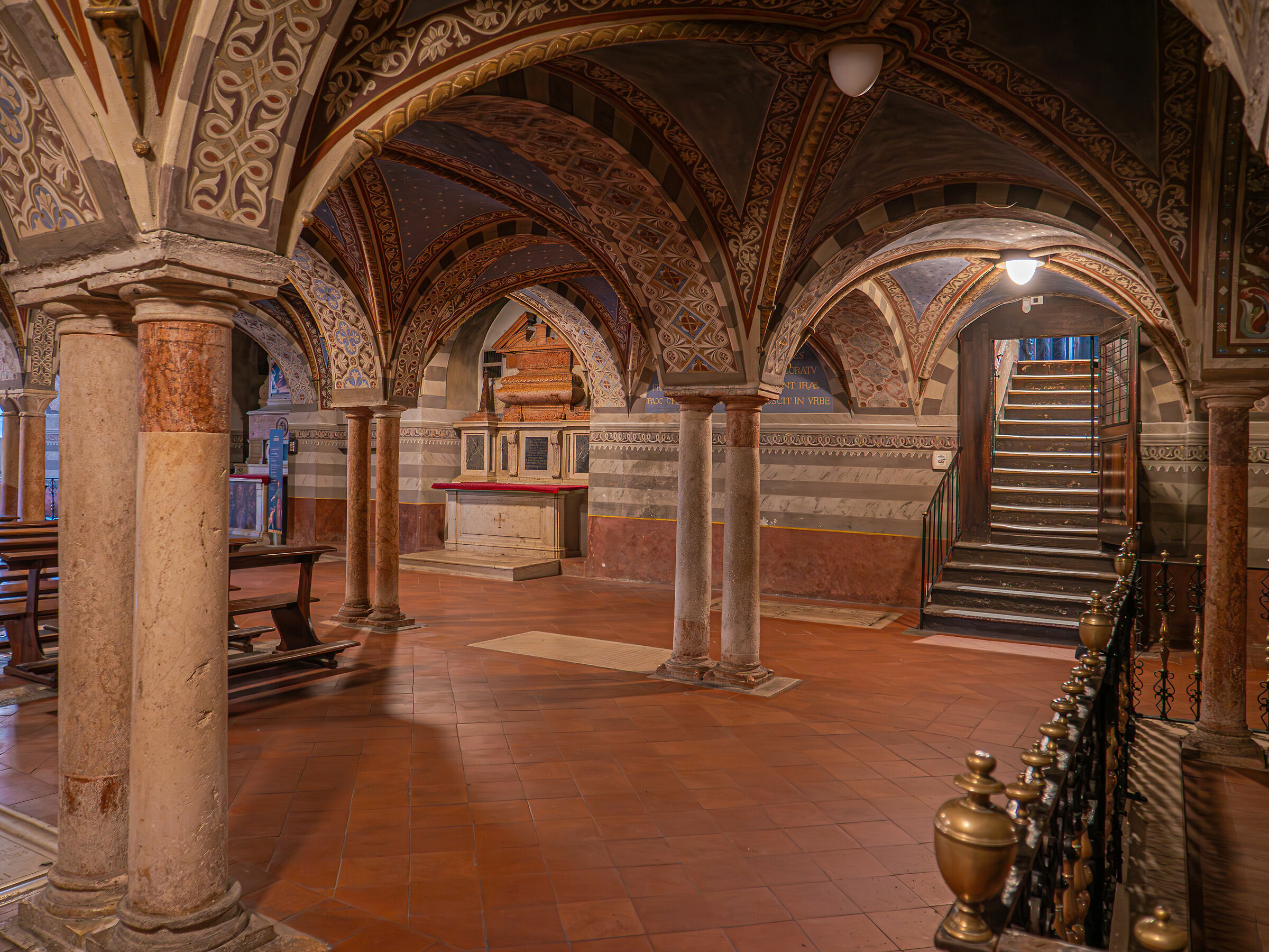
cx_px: 634
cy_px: 476
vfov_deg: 56.8
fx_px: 880
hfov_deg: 71.6
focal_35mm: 24
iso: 800
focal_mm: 12
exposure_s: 1/13
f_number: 2.8
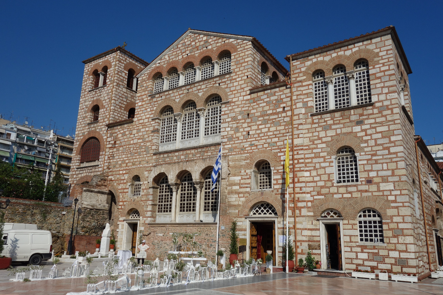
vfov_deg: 46.4
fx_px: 344
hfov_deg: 65.5
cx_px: 222
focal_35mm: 28
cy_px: 148
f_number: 7.1
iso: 125
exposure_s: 1/800
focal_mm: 10.4
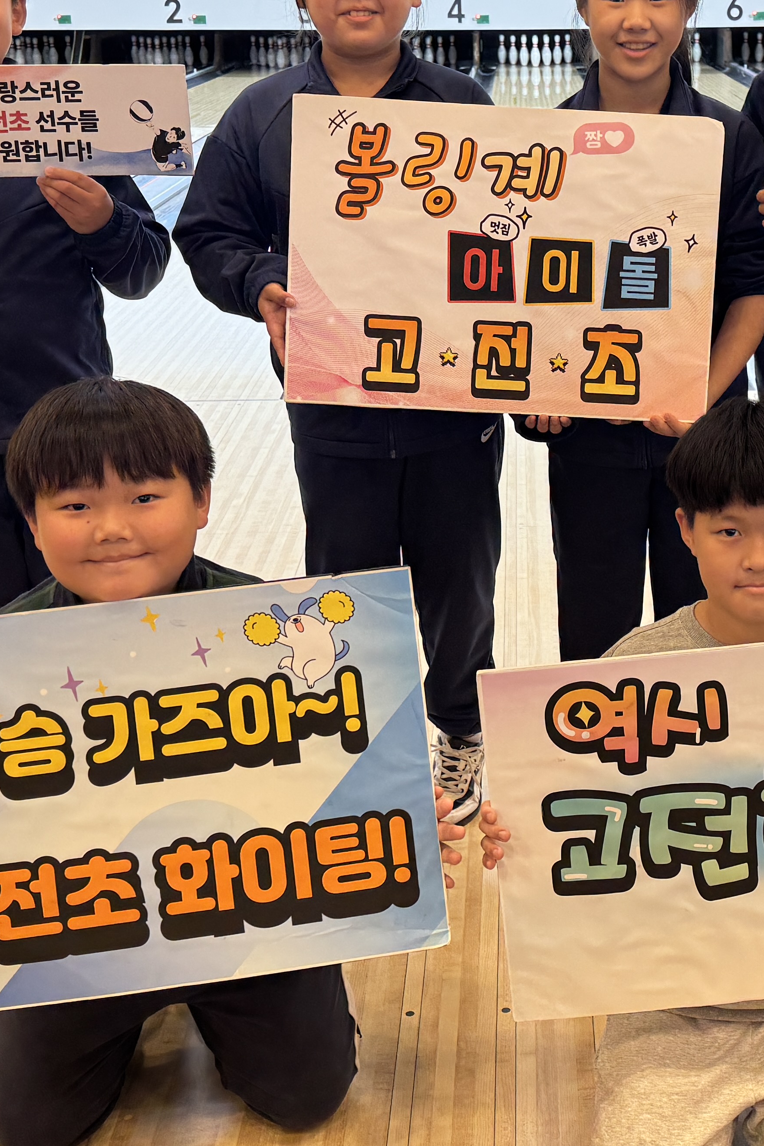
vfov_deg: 36.8
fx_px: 1719
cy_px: 506
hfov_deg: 24.7
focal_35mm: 54
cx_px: 597
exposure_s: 1/120
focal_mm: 6.76
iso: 160
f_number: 1.78
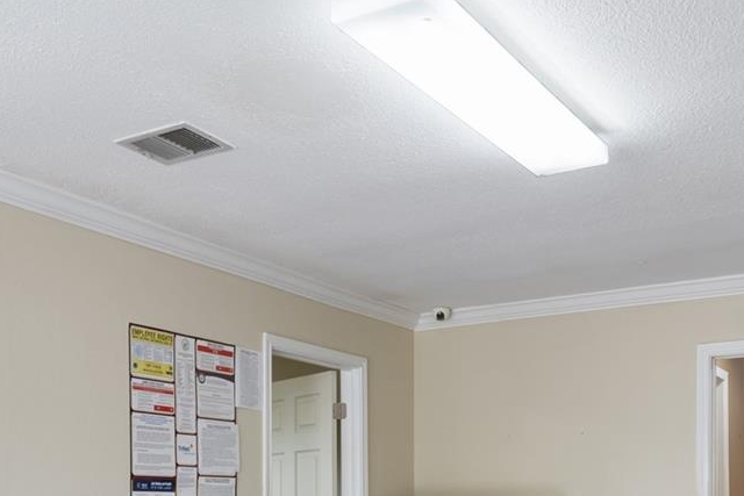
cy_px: 512
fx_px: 992
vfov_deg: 26.4
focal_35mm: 48
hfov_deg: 41.1
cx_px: 331
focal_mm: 15
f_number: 8
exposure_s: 1/4
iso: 400
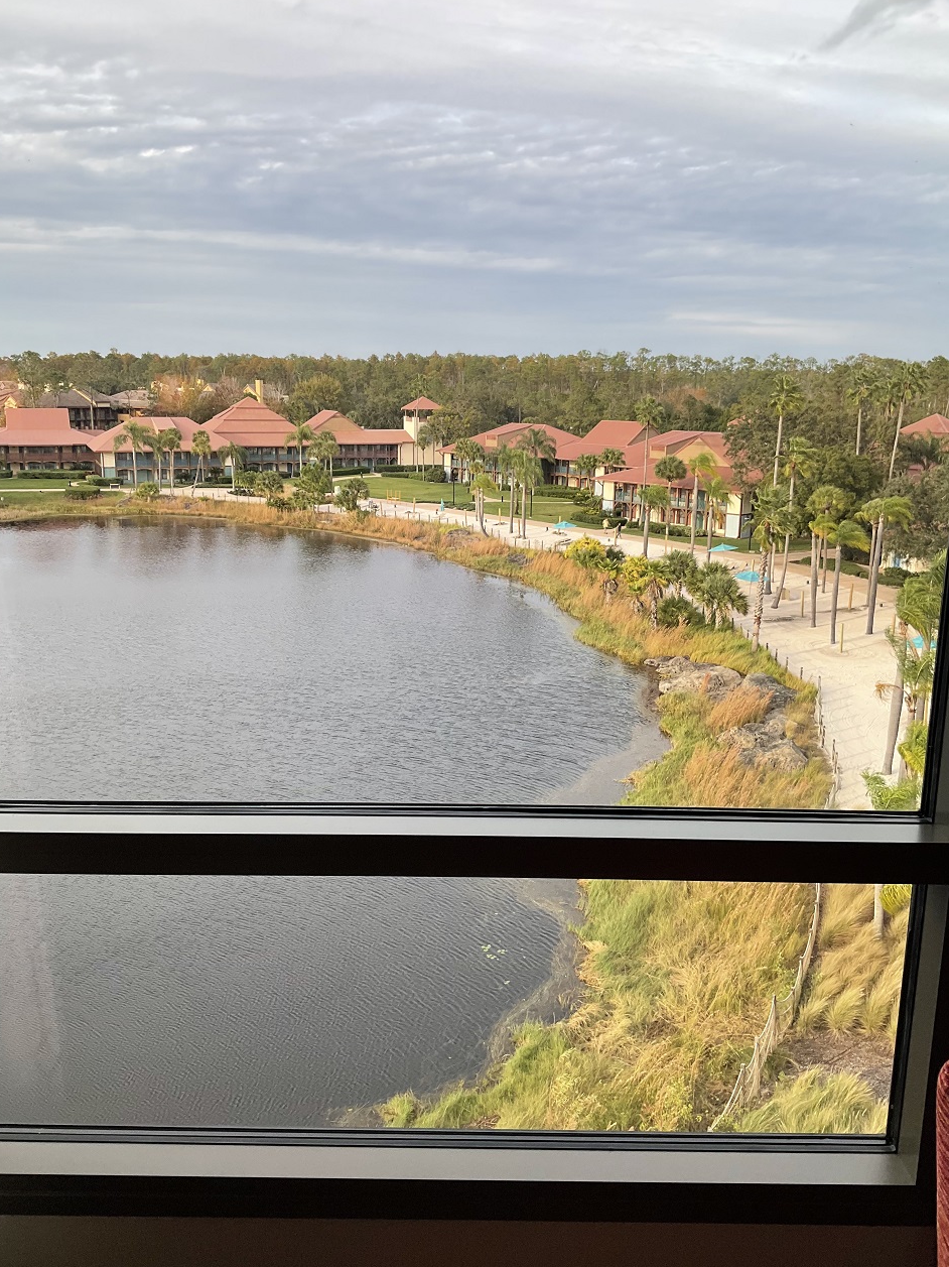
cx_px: 461
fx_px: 1097
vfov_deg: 60.0
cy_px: 618
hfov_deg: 46.8
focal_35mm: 30
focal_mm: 3
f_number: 1.8
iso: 25
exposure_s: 1/358
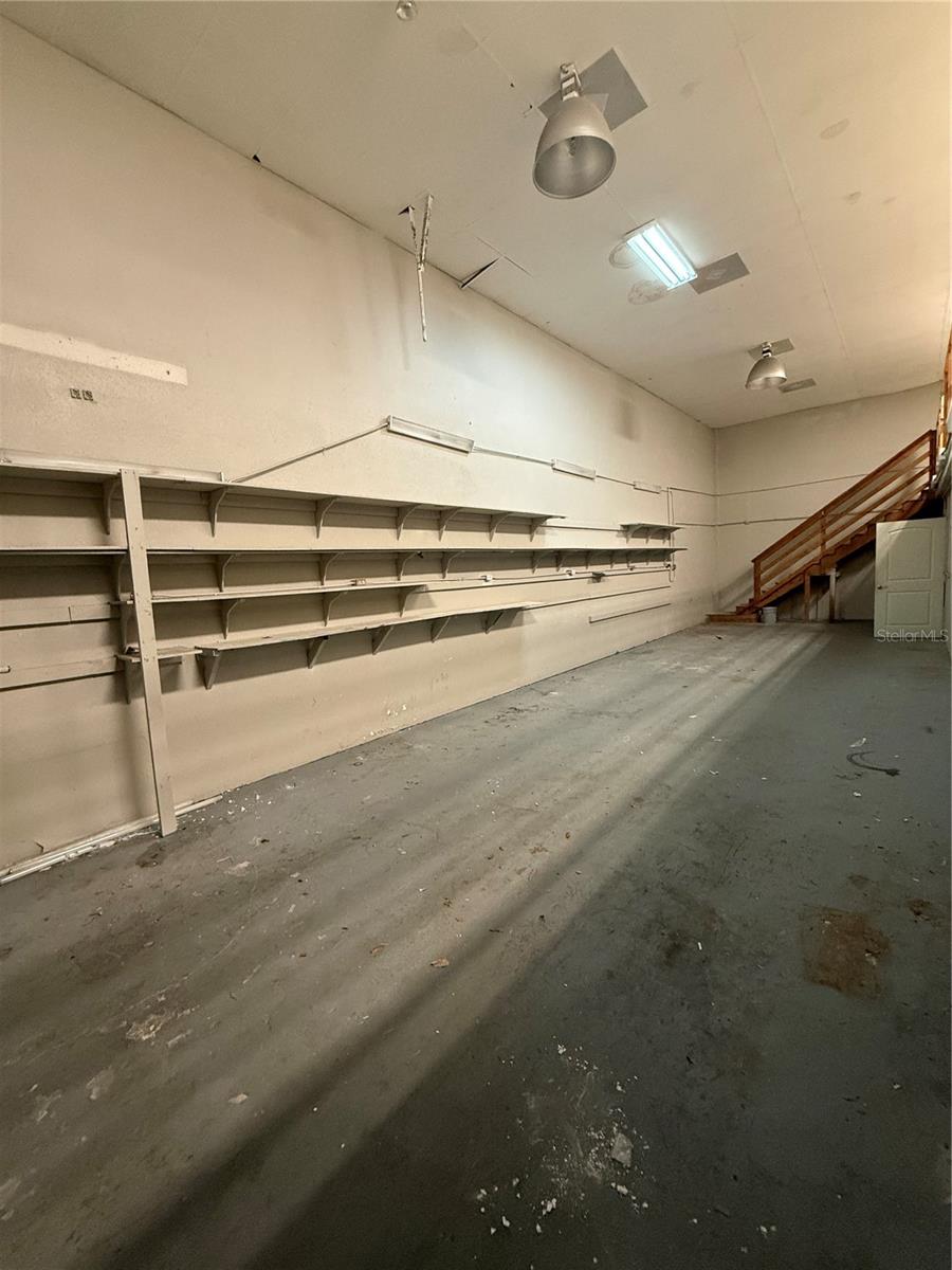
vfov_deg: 102.1
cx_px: 476
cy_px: 635
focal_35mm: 14
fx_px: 513
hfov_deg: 85.7
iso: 500
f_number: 2.2
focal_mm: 2.22
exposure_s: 1/60
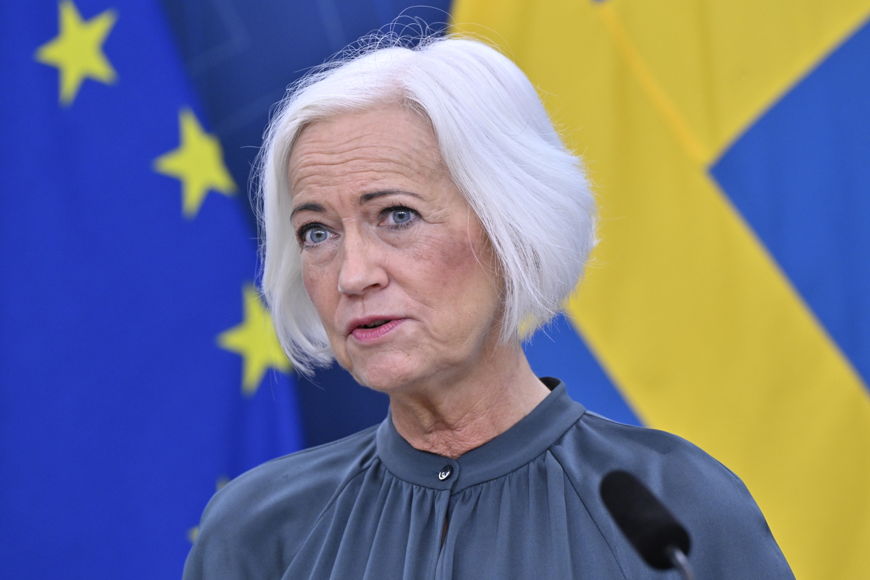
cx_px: 432
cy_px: 297
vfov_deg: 7.8
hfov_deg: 11.7
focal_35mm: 176
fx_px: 4252
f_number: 5
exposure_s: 1/320
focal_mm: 170
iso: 2500
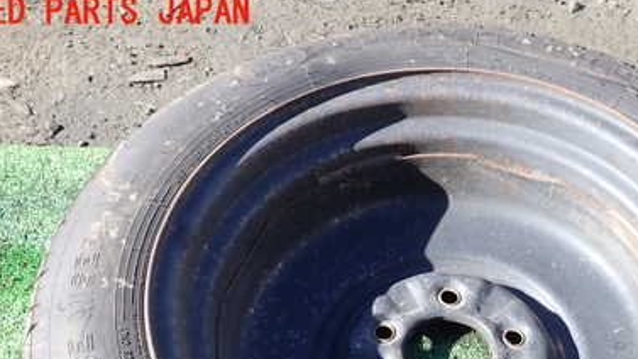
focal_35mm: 52
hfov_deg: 39.2
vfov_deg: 22.1
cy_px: 373
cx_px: 450
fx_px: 880
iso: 100
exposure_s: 1/250
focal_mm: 5.4
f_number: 3.2
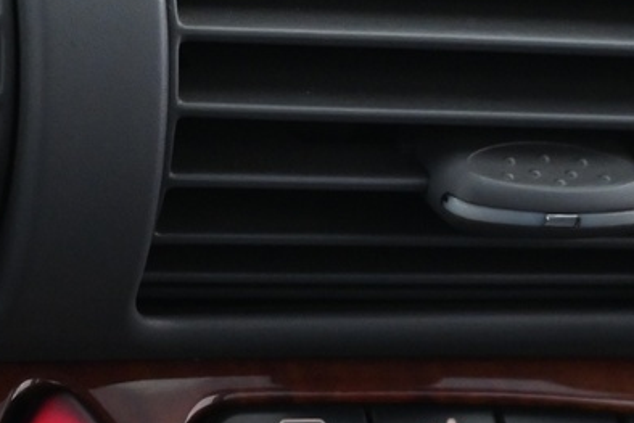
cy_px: 719
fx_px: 2607
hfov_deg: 13.7
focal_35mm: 148
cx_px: 45
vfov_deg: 8.9
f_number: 4.2
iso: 1600
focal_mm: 24
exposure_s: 1/13
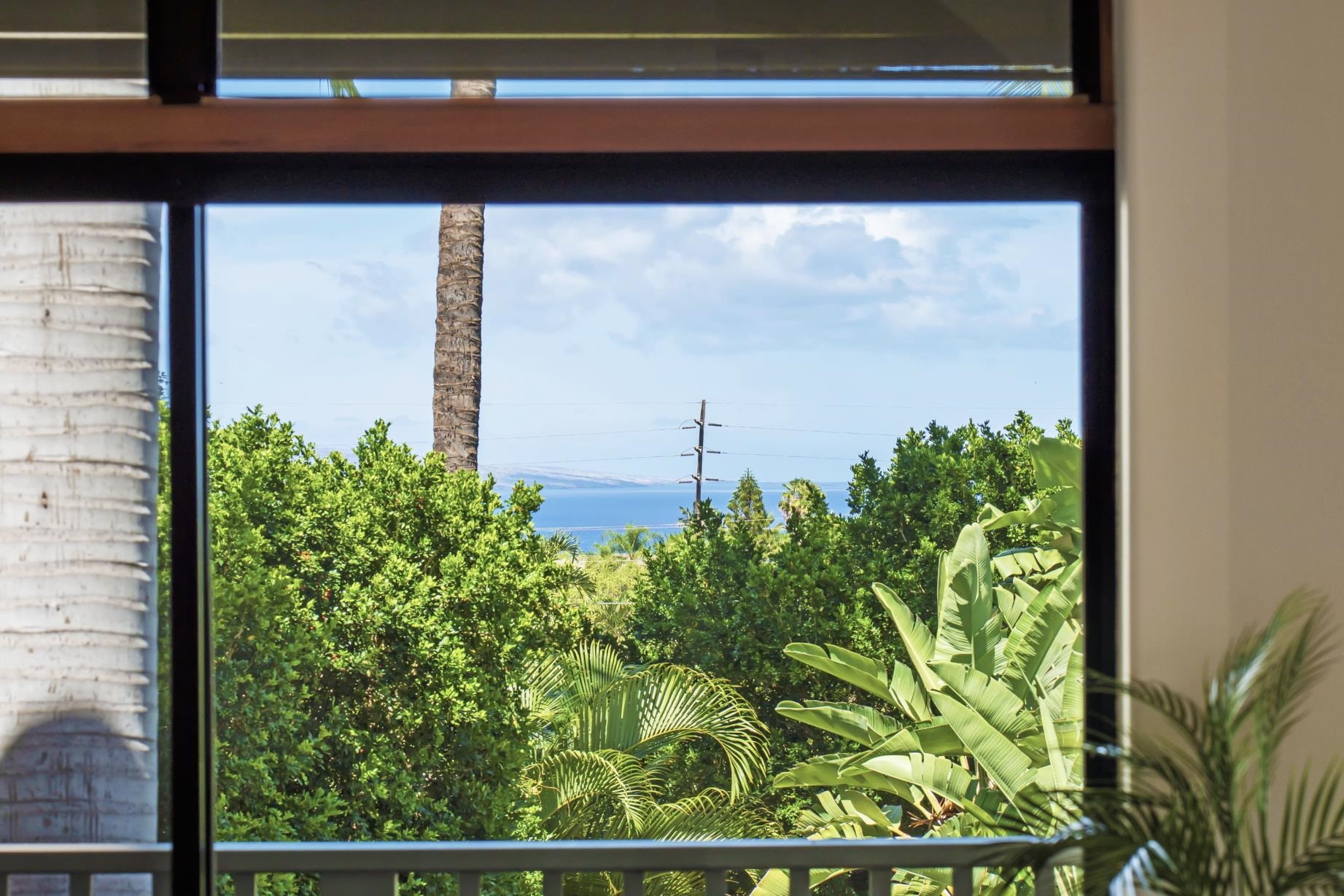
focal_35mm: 112
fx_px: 4181
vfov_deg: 12.2
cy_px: 448
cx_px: 672
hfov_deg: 18.3
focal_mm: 75
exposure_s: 1/15
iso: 100
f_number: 8
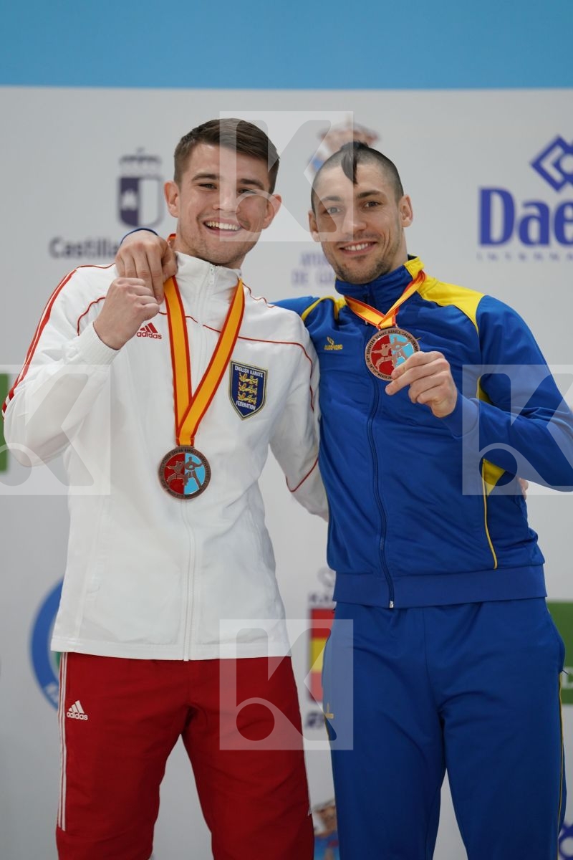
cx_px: 286
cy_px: 430
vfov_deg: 12.5
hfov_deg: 8.3
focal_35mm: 165
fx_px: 3939
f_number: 2.8
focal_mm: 165
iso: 800
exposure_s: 1/250
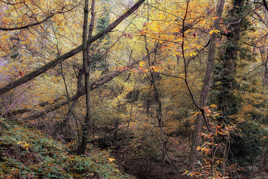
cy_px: 90
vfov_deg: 25.8
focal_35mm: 52
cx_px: 134
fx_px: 391
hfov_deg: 37.9
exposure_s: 1/80
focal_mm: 35
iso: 640
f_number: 4
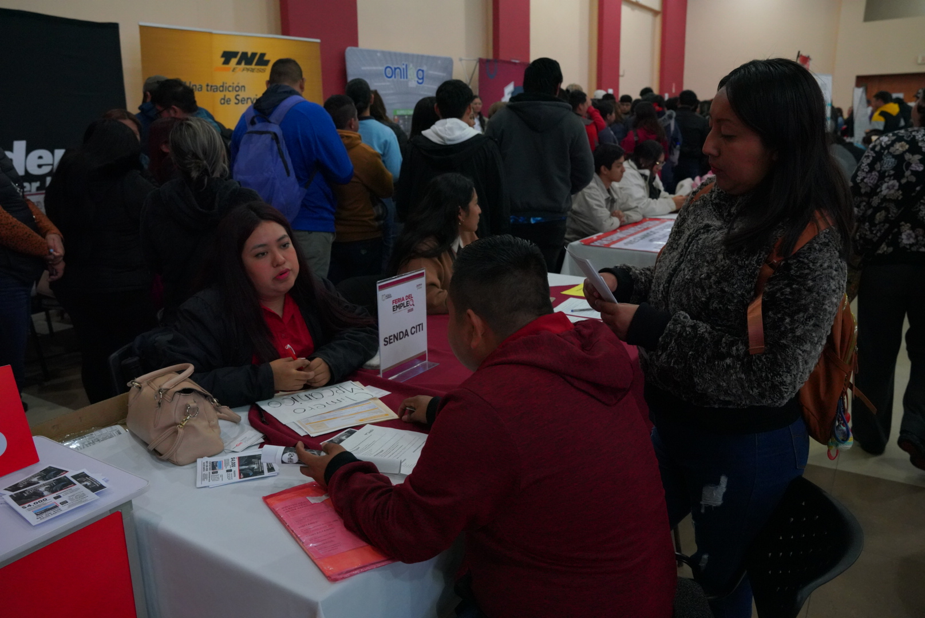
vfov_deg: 44.8
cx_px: 462
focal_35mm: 29
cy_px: 309
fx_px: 751
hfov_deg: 63.3
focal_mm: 29.2
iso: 6400
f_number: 5.6
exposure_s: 1/160
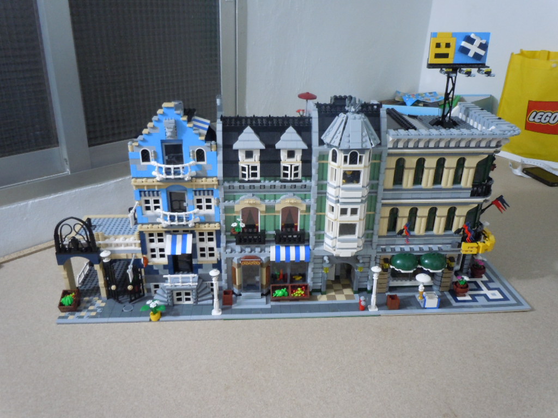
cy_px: 209
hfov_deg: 63.4
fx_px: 451
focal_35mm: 28
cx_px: 279
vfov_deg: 49.7
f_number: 3.7
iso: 400
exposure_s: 1/6
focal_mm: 5
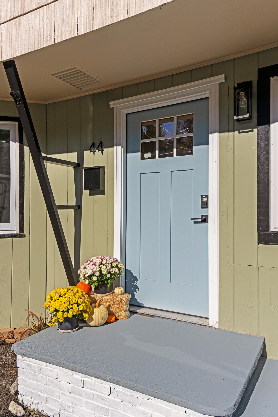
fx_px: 313
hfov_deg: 47.9
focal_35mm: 27
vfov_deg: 67.4
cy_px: 208
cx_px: 139
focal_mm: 18
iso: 250
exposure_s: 1/4000
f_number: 7.1
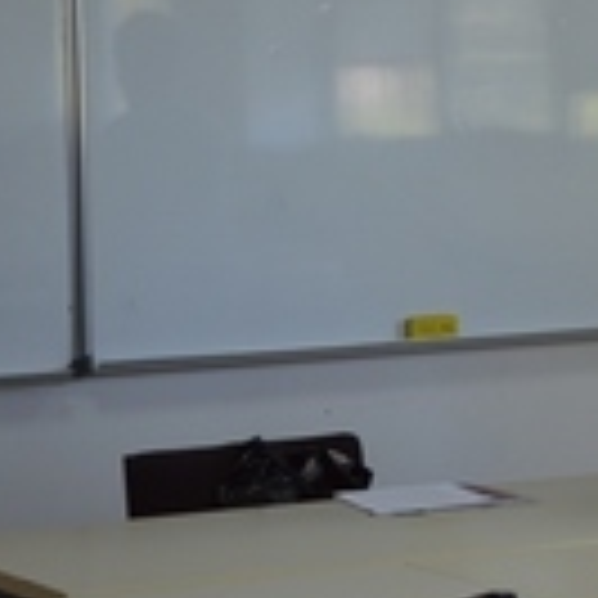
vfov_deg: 10.1
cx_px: 670
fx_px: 3362
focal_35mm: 172
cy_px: 133
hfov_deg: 10.0
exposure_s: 1/60
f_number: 5.3
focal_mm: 46
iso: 400
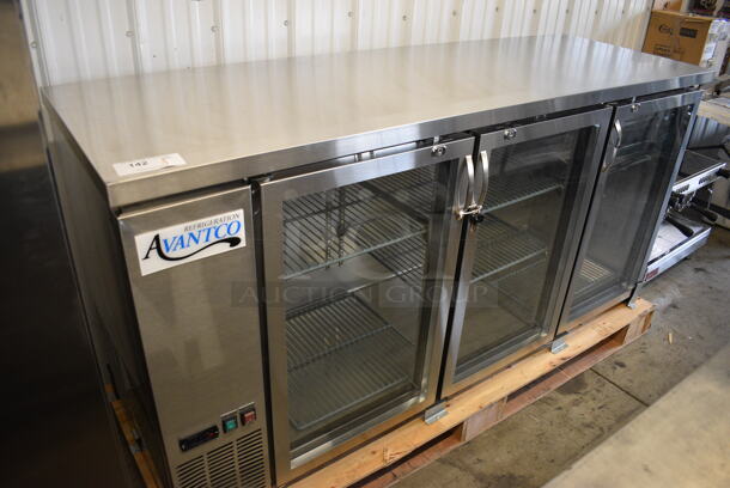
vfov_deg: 48.0
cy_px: 244
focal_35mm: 27
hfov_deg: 67.3
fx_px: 548
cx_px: 365
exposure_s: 1/125
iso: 1250
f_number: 3.5
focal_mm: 18
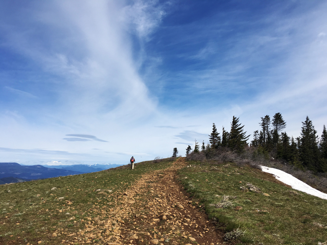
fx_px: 274
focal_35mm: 29
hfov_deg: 61.7
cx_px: 164
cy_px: 122
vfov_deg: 48.2
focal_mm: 4.15
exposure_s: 1/2404
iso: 25
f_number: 2.2
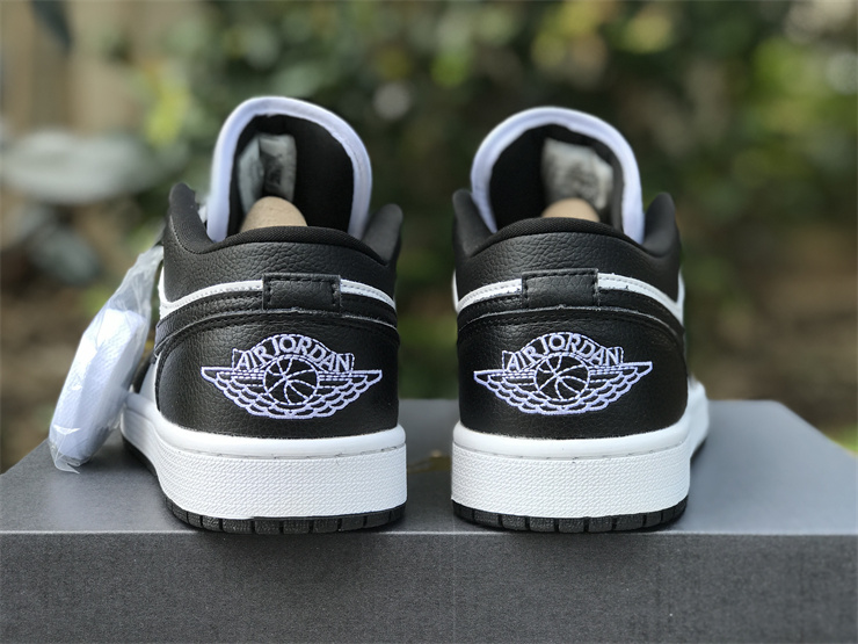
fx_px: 1413
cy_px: 322
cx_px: 429
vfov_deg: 25.7
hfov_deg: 33.8
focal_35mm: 57
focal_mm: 6.6
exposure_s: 1/100
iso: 25
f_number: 2.8
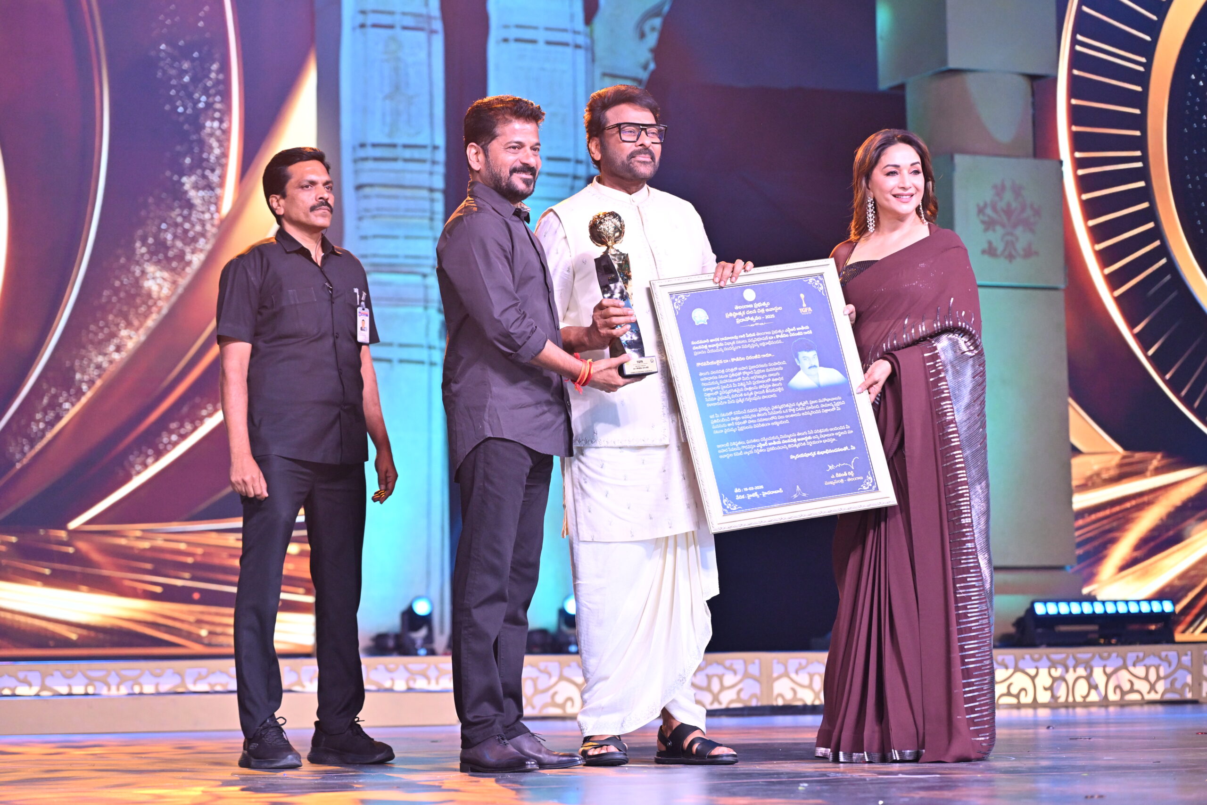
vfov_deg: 14.4
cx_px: 604
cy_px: 402
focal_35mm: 95
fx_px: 3185
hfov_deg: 21.5
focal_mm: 95
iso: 2500
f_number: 4
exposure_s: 1/320
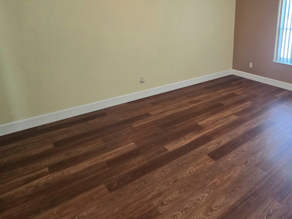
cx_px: 201
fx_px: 194
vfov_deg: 57.6
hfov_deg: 71.2
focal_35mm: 23
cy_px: 73
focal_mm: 2.2
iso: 200
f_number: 2.2
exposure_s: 1/60.2
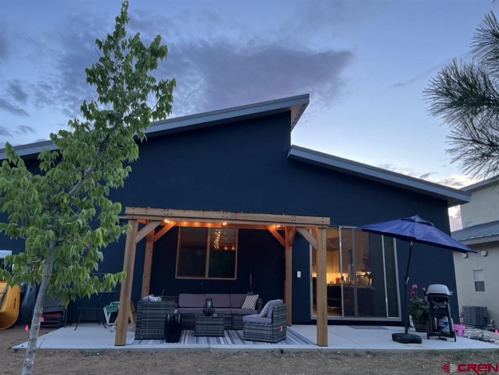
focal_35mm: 26
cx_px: 250
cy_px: 188
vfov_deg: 53.1
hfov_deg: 67.3
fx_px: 375
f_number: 1.6
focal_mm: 5.1
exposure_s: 1/120
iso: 64
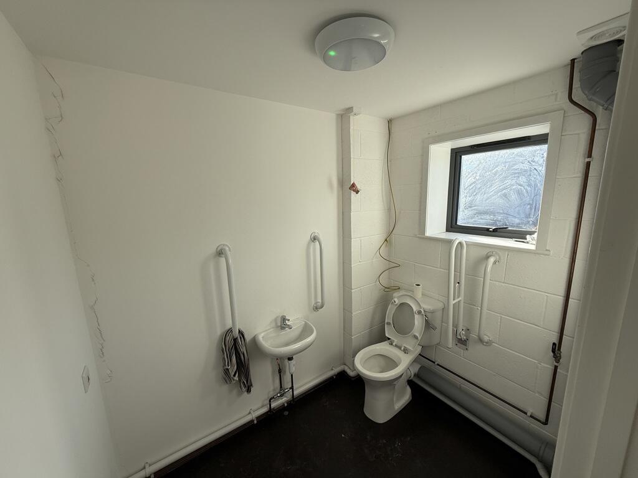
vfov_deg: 85.7
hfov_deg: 102.1
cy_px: 239
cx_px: 319
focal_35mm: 14
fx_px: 258
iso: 50
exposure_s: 1/359
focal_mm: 2.22
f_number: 2.2
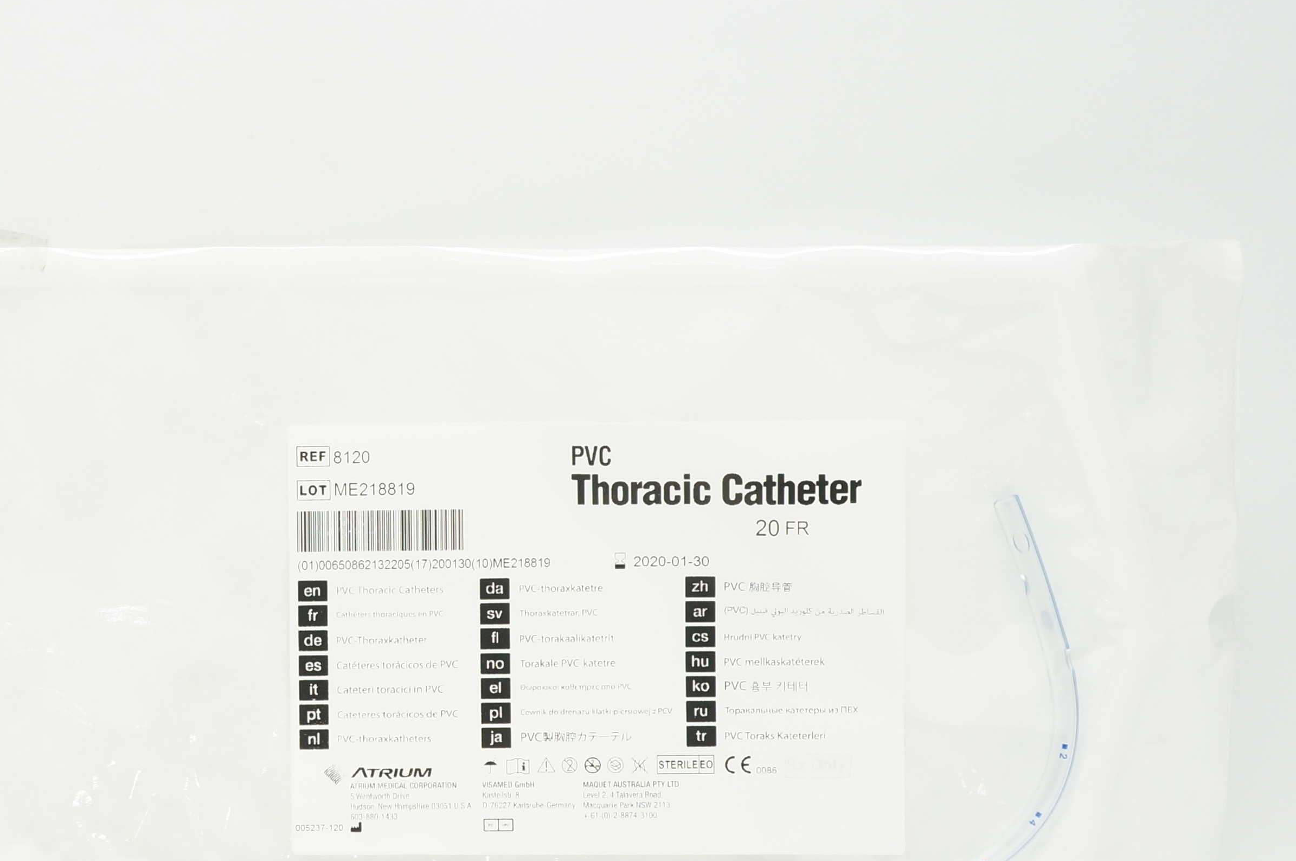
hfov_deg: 26.6
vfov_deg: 18.3
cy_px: 603
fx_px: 2661
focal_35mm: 74
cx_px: 164
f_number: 5
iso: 400
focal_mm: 24
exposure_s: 1/80
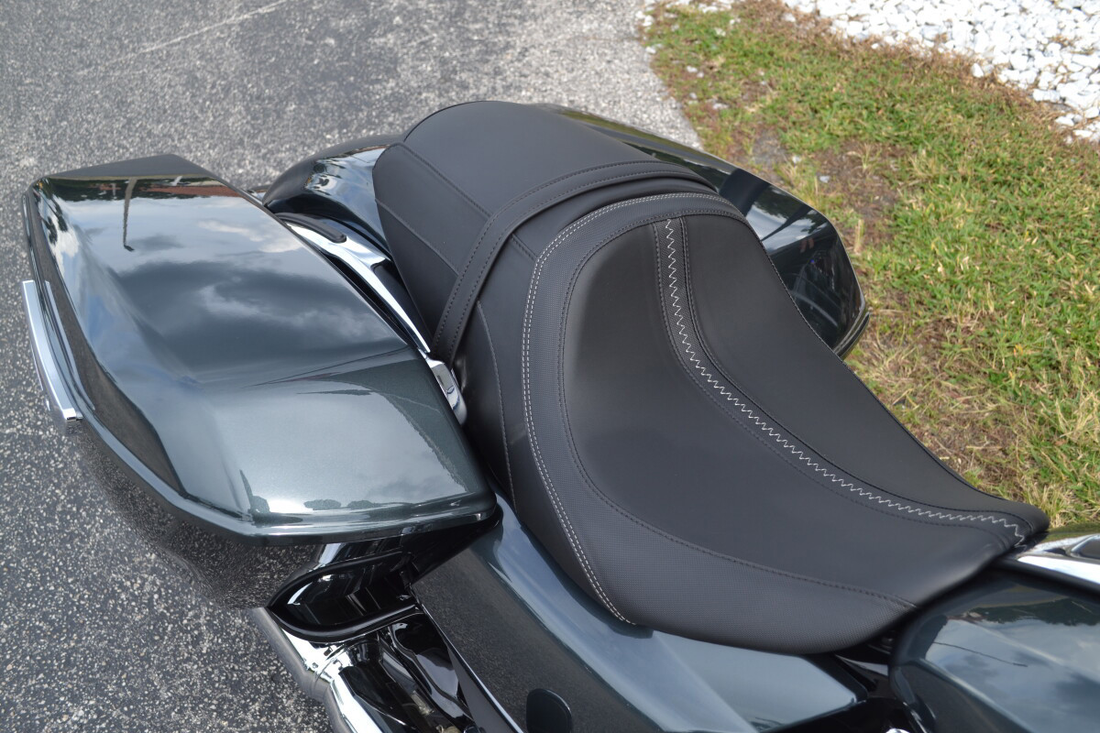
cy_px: 366
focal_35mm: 36
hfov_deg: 53.1
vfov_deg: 36.9
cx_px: 550
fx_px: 1100
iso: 100
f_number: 5.6
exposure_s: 1/125
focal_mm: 24
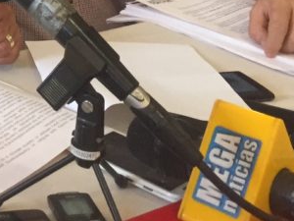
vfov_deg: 13.8
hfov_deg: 18.2
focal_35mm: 99
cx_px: -114
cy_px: -139
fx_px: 841
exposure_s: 1/30
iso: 160
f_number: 2.2
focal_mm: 4.15
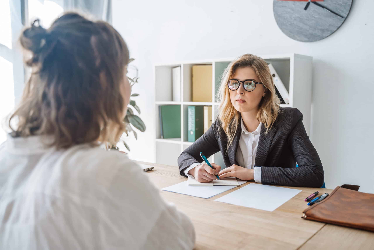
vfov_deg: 36.9
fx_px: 374
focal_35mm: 36
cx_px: 187
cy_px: 125
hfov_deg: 53.1
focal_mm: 36
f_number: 2.8
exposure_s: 1/160
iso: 200
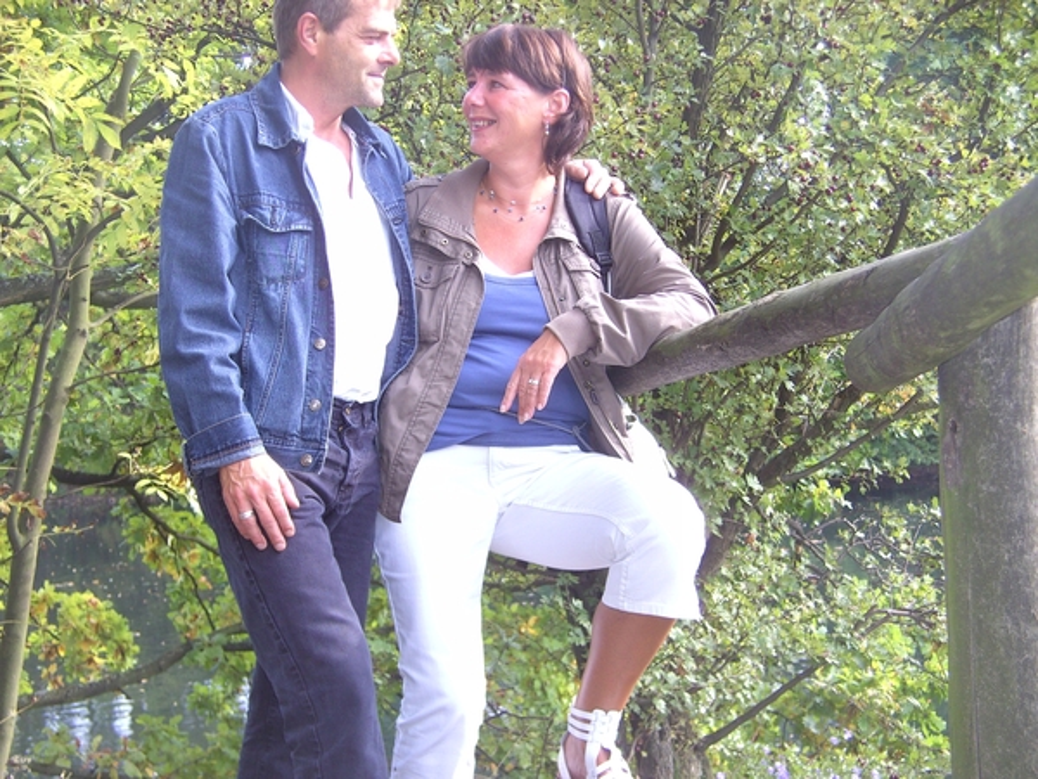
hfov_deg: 26.0
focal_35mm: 75
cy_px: 390
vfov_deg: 19.6
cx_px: 519
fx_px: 2249
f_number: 3.5
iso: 100
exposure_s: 1/69
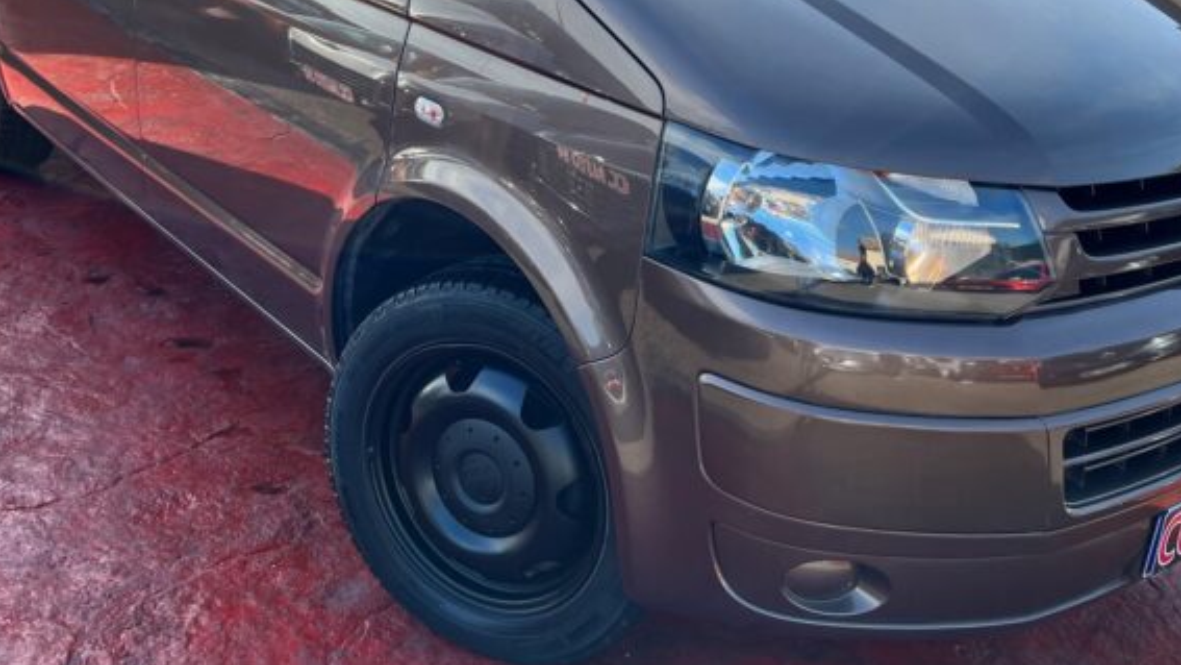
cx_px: 623
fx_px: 1253
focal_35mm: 40
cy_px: 115
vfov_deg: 28.9
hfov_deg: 50.5
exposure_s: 1/909
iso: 50
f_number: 1.5
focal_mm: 5.7
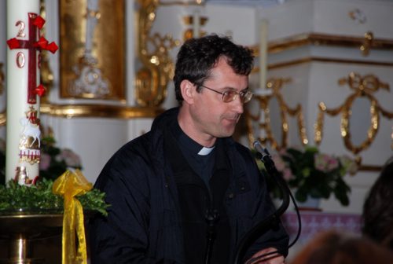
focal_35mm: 300
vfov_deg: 4.6
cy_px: 132
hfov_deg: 6.9
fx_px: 3283
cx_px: 196
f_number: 6.3
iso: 200
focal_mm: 200
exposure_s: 1/60
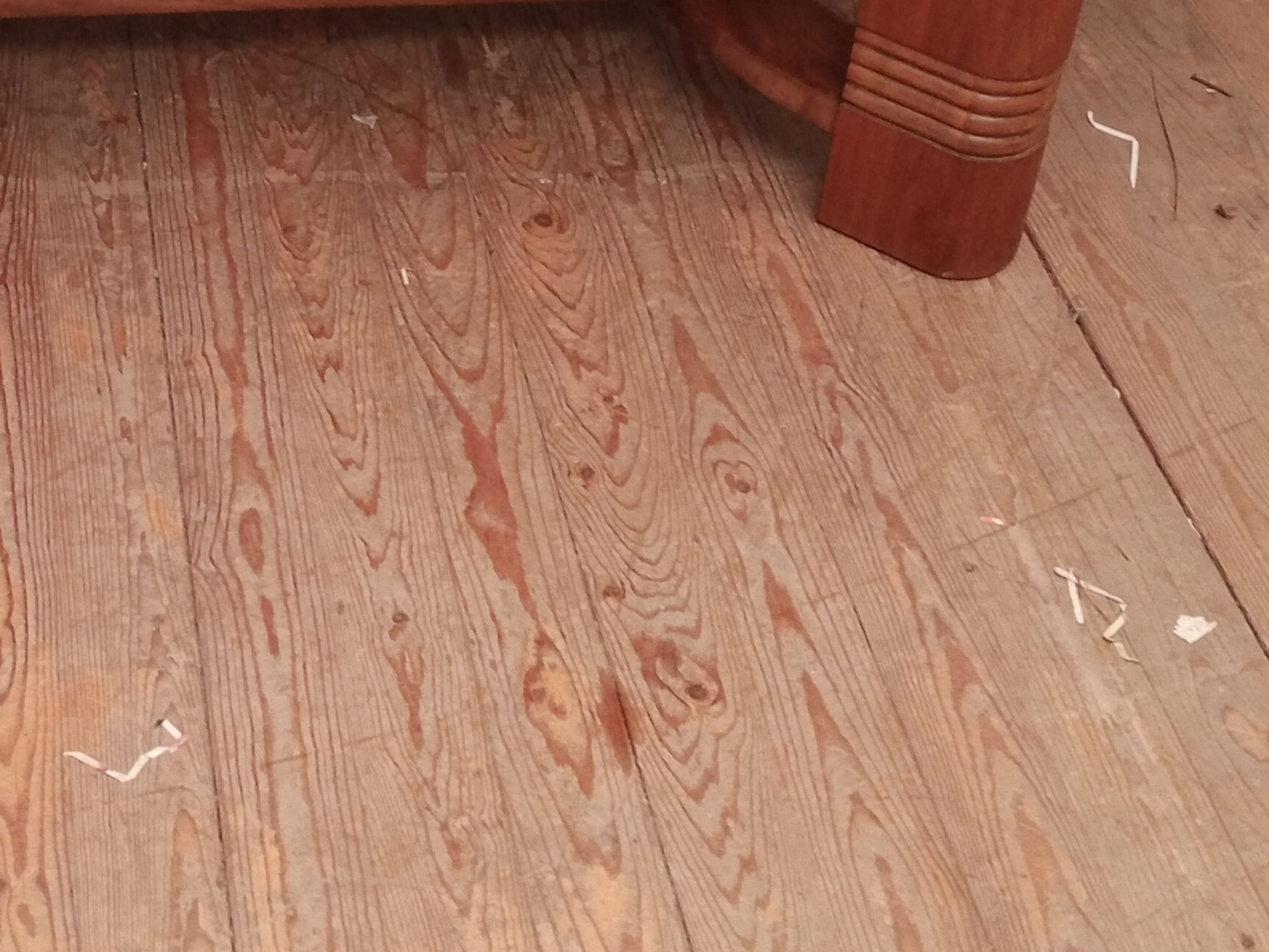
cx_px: 317
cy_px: -64
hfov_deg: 28.5
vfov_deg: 21.0
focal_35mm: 67
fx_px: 2456
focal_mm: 4.05
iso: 1216
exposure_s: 1/33.3
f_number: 1.8
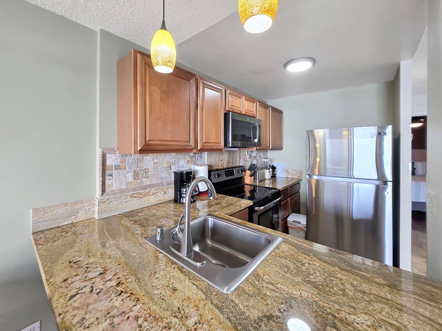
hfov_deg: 106.2
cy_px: 166
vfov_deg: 89.9
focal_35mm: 13
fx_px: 166
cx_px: 221
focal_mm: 1.7
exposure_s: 1/60
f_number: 2.2
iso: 64
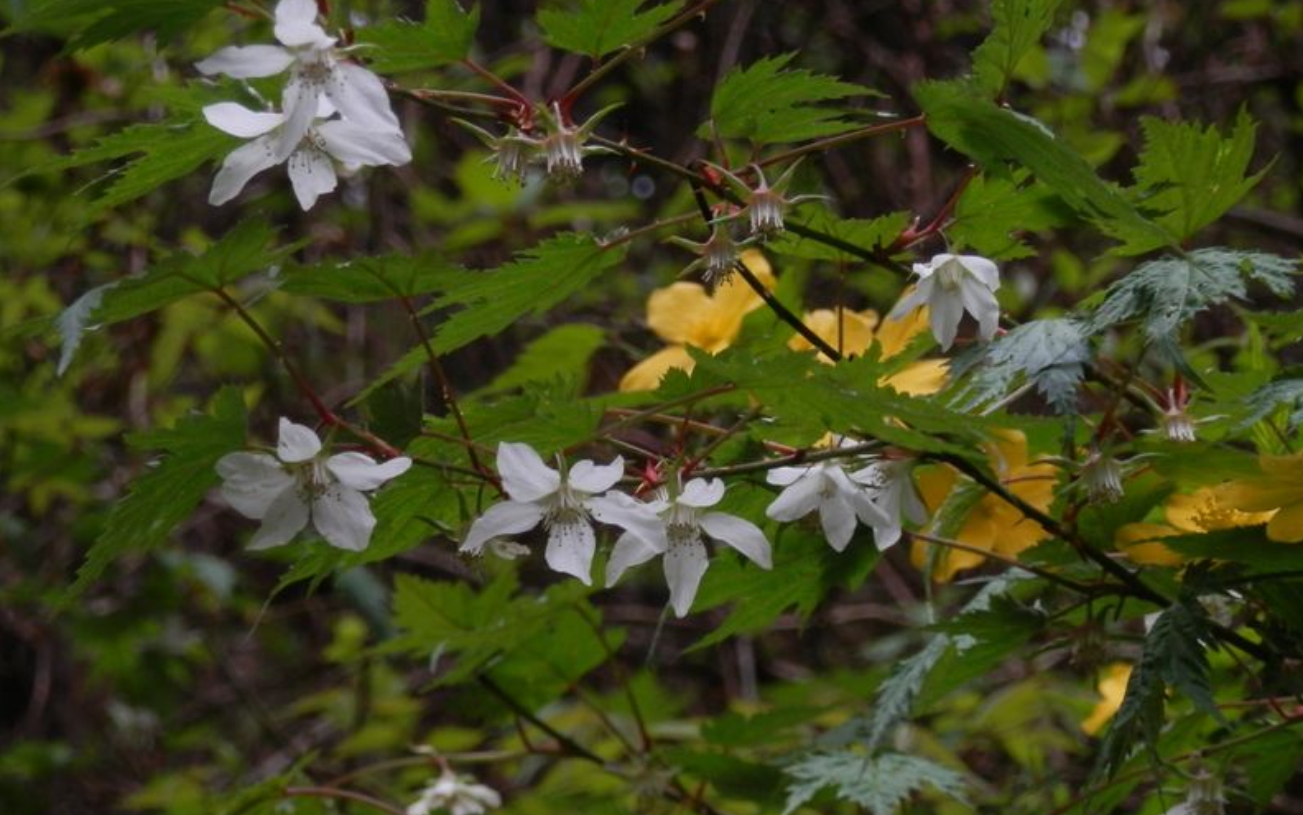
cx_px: 656
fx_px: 6427
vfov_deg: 7.2
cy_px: 461
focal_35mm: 181
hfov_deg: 11.6
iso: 200
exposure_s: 1/80
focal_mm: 30.2
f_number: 5.7
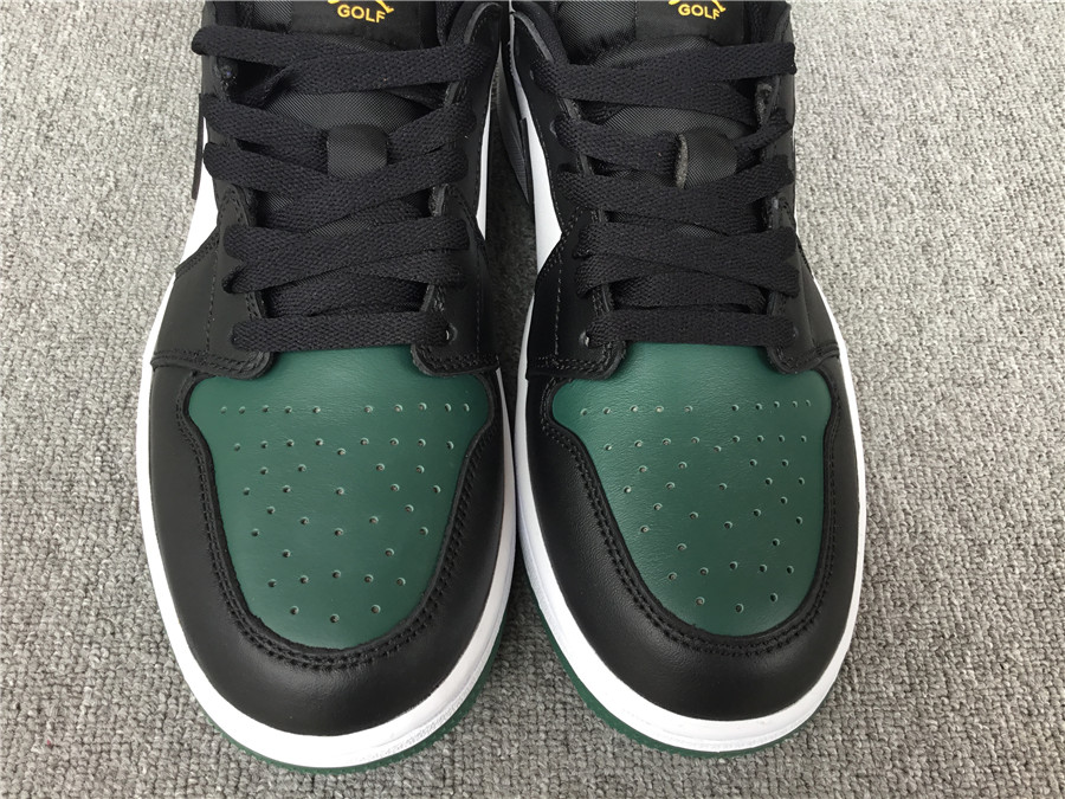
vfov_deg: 45.4
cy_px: 400
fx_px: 954
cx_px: 532
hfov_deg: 58.4
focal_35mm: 31
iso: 25
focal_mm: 3.3
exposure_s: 1/50
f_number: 2.4
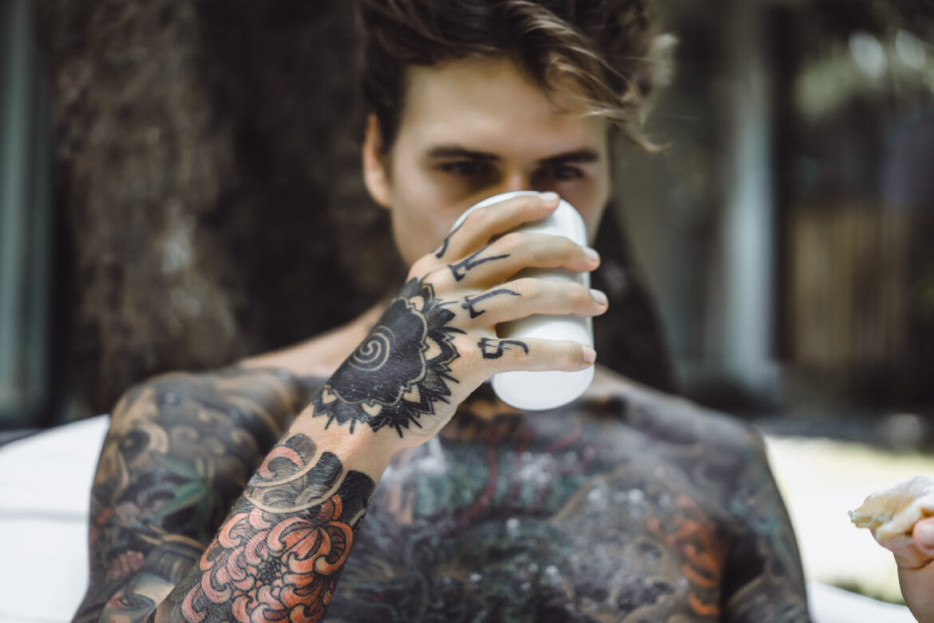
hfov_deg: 36.2
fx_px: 1427
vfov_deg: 24.6
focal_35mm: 55
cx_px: 467
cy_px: 312
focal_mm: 55
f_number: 1.8
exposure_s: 1/1250
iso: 320
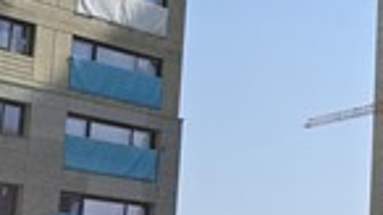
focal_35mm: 103
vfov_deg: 11.7
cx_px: 727
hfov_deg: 16.6
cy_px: 173
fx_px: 1046
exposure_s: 1/2921
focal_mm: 5.4
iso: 40
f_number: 1.8
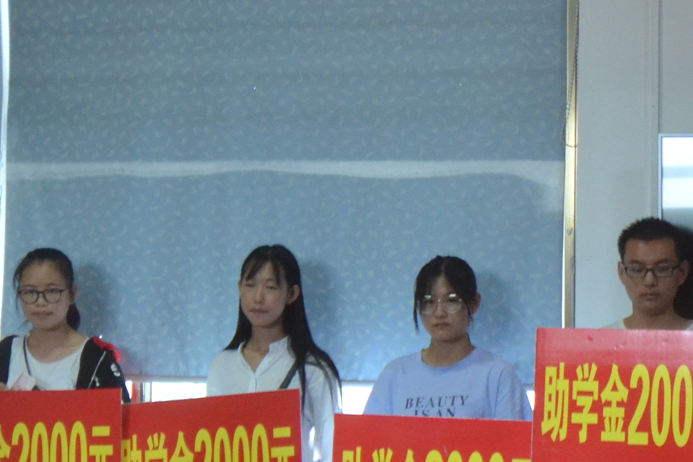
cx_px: 727
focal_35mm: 90
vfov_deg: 15.2
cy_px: 264
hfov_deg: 21.6
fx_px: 1733
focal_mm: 18
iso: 1800
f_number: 3.5
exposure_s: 1/60
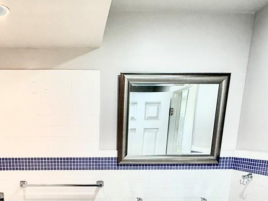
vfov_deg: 34.6
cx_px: 89
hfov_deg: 50.4
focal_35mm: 36
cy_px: 217
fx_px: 279
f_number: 2.2
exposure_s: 1/120
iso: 160
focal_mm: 2.22
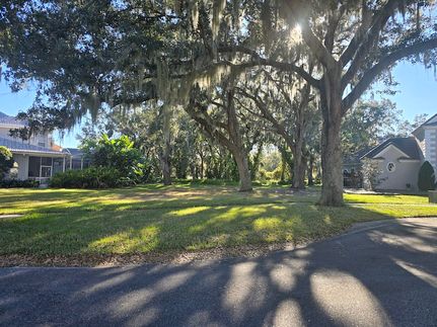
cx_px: 218
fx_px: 290
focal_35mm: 23
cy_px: 164
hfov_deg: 73.9
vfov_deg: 58.9
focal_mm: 6.3
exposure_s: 1/270
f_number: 1.7
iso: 12
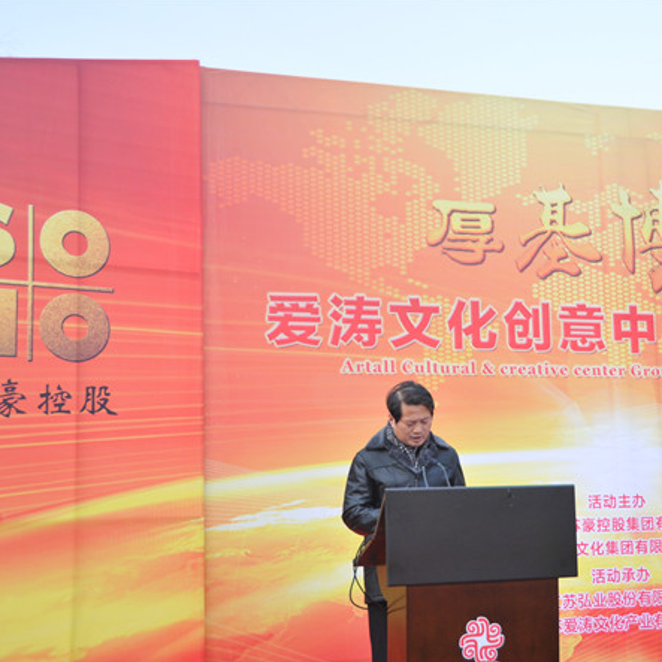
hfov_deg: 29.9
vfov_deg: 30.2
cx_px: 459
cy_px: 332
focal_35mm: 57
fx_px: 1226
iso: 500
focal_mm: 29
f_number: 4
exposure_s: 1/320
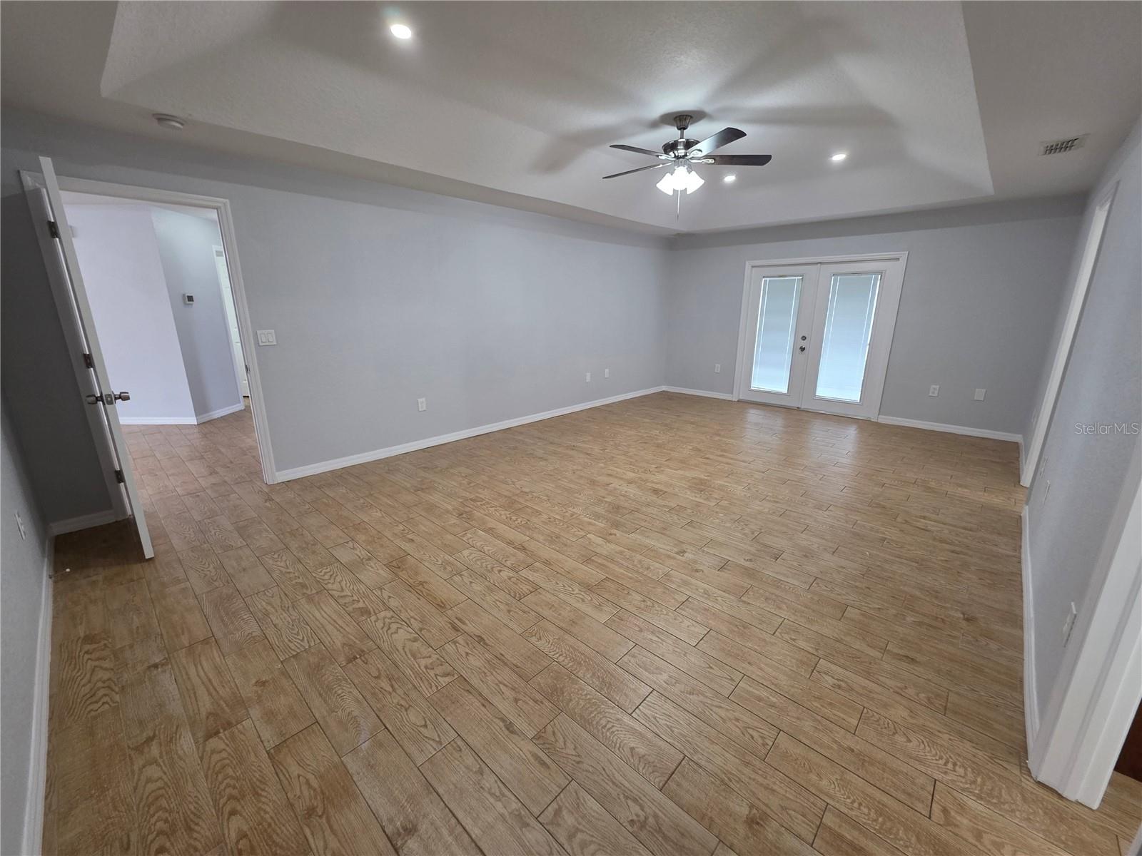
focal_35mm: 13
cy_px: 428
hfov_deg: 106.2
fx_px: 429
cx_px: 571
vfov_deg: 89.9
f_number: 1.9
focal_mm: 2.2
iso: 200
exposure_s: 1/60
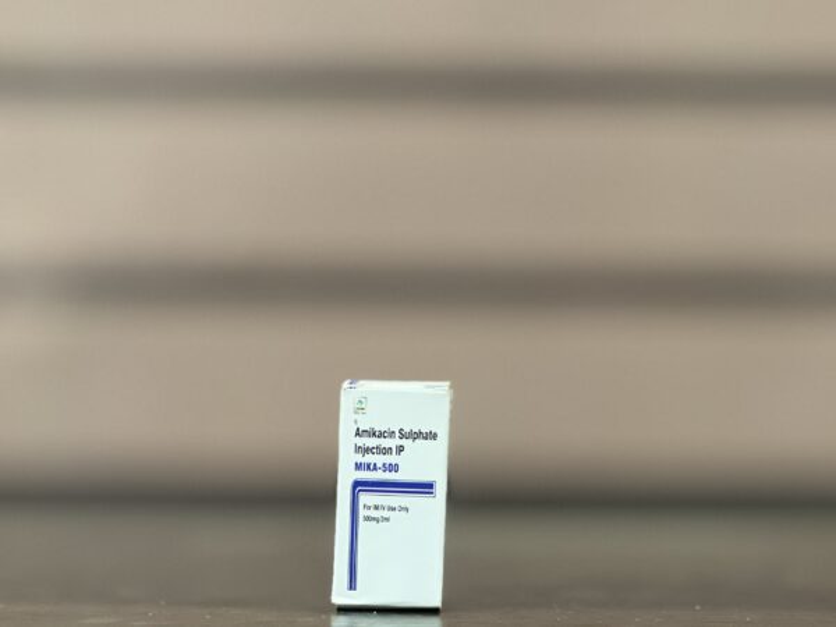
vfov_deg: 19.1
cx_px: 418
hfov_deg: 25.3
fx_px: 1860
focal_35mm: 77
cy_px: 314
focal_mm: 9
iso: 500
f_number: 2.8
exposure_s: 1/23
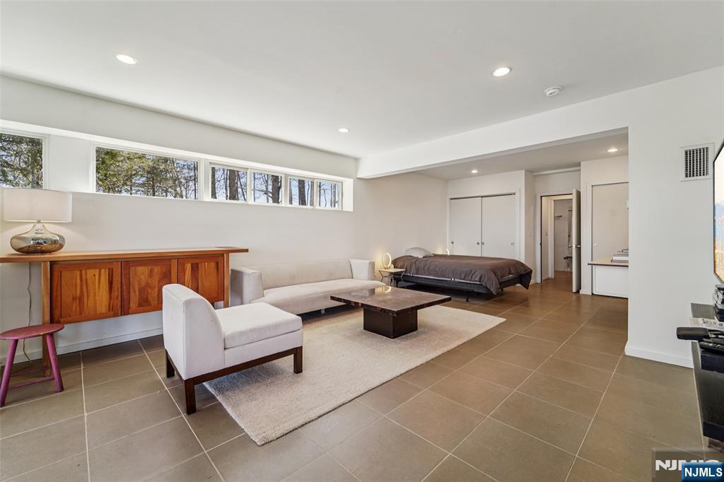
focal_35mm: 14
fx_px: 281
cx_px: 362
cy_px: 241
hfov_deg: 104.3
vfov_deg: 81.2
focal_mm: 14
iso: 400
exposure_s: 1/60
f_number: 8
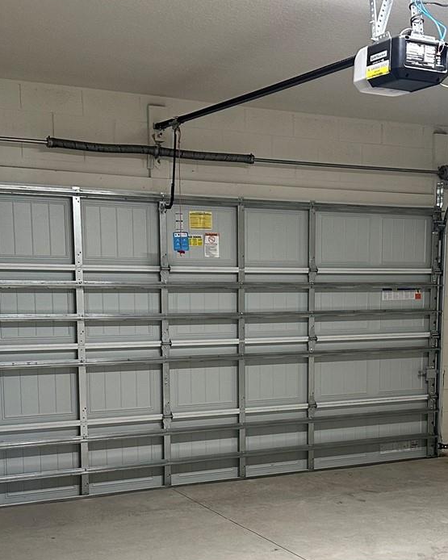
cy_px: 394
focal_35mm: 54
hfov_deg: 27.9
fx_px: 895
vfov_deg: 34.3
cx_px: 295
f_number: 1.78
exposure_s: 1/60
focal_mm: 6.86
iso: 250
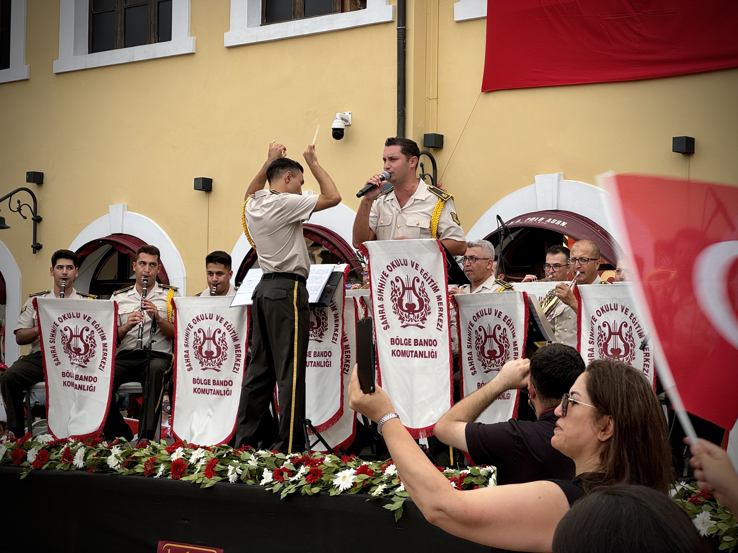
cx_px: 369
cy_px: 276
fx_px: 1642
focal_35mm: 77
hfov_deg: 25.3
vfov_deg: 19.1
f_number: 2.8
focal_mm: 9
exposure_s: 1/99
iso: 40
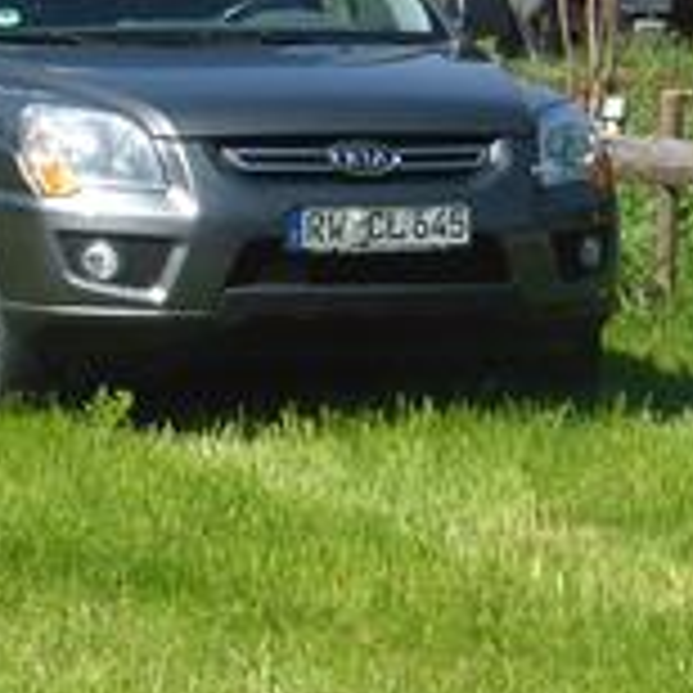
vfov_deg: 7.4
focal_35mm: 233
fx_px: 5277
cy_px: -270
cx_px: -94
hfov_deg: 7.5
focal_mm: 8.5
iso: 100
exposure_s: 1/640
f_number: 4.2
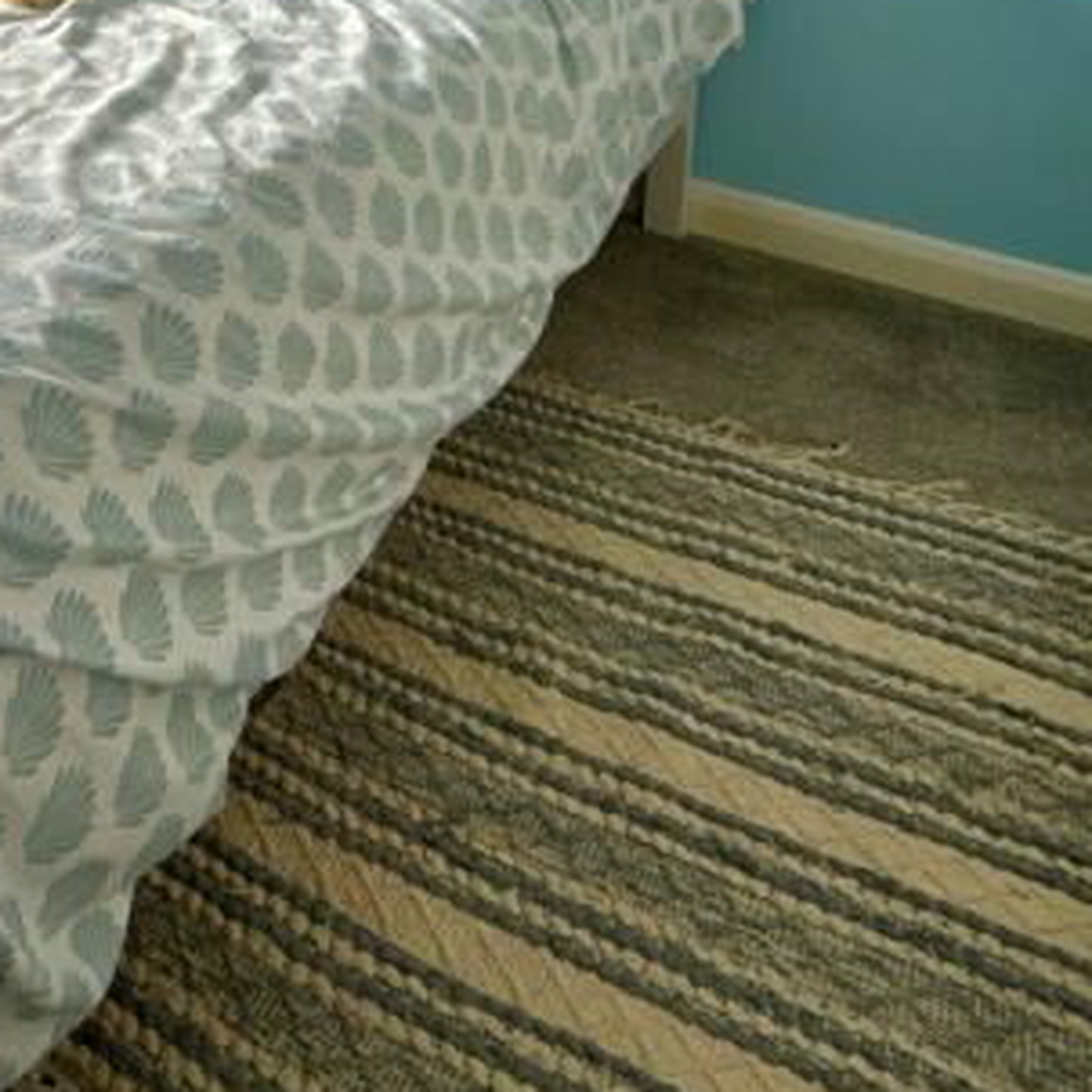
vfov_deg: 32.7
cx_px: -36
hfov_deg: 35.6
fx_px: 1499
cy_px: -228
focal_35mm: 42
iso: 50
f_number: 2.2
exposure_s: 1/123
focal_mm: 2.22
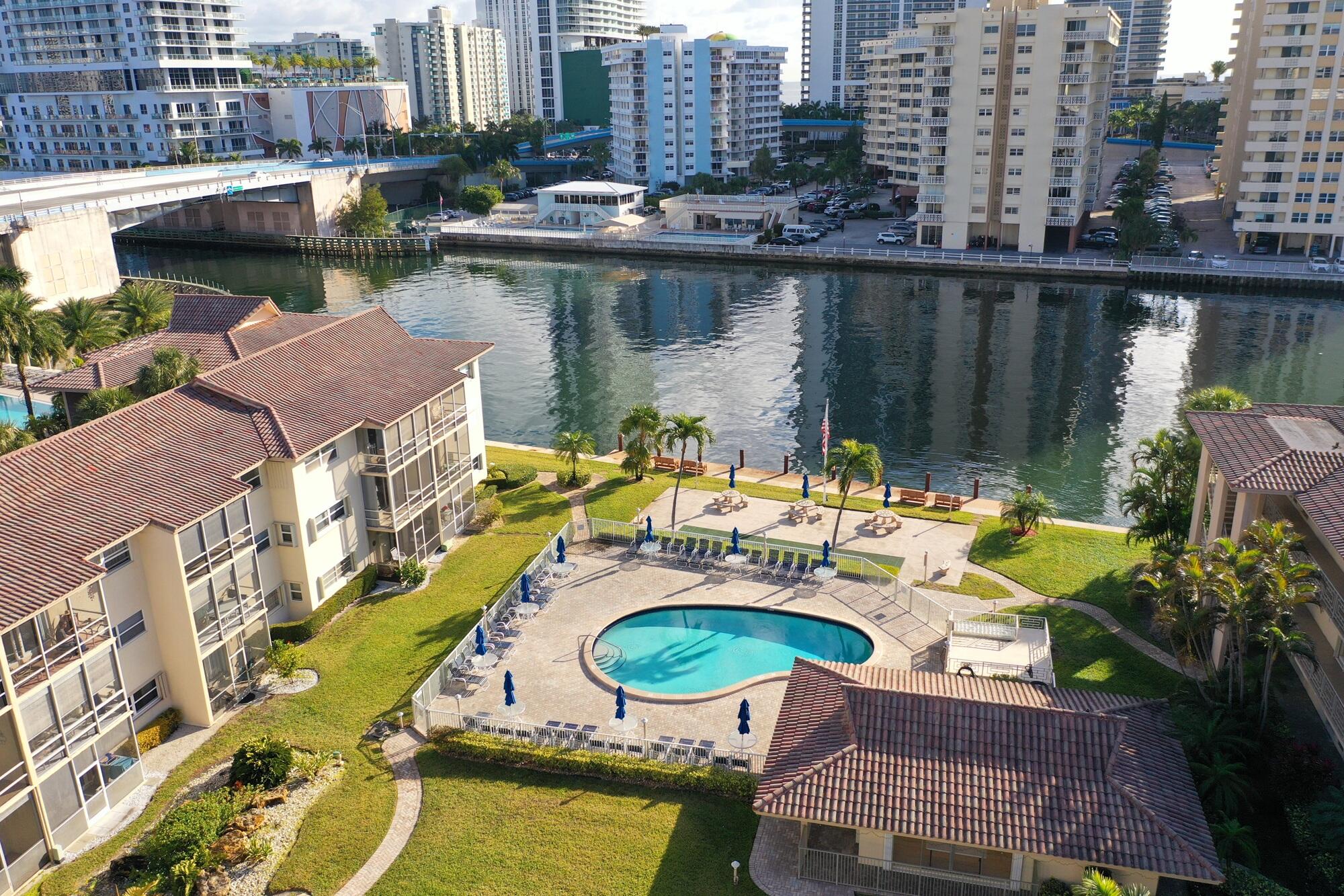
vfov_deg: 46.4
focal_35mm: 28
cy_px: 448
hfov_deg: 65.5
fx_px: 1045
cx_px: 672
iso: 100
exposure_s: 1/50
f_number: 3.2
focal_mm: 10.26
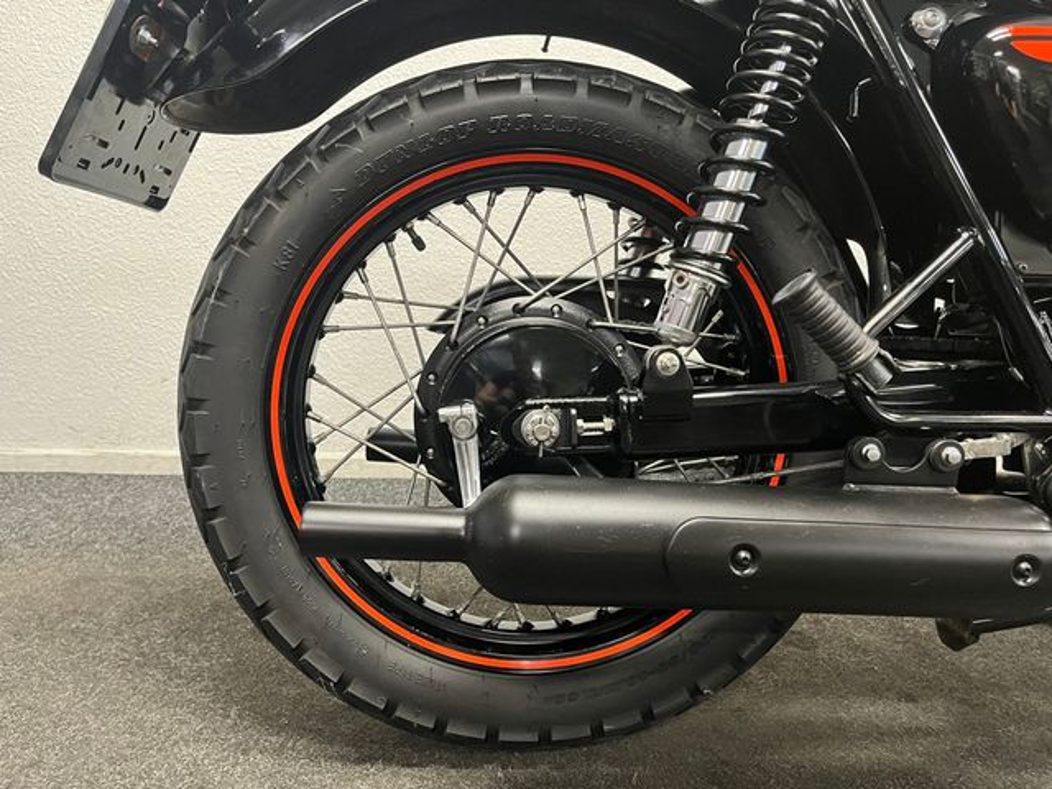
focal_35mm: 26
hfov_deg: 67.3
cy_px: 394
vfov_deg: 53.1
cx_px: 526
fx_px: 790
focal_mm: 5.1
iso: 320
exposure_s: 1/50
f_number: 1.6
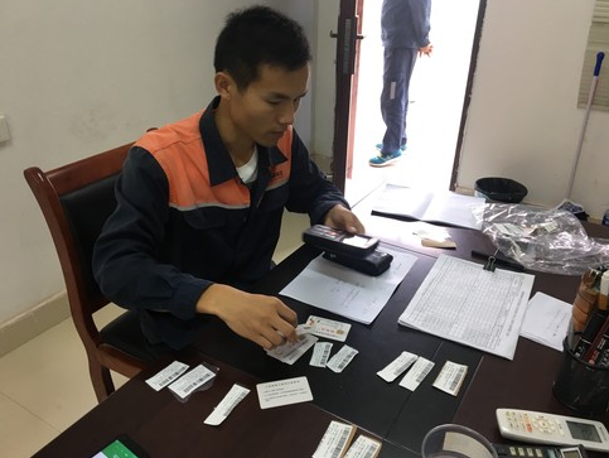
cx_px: 314
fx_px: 528
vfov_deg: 46.8
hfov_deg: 59.9
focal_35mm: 30
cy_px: 224
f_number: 2.2
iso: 80
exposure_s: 1/33
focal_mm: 4.15
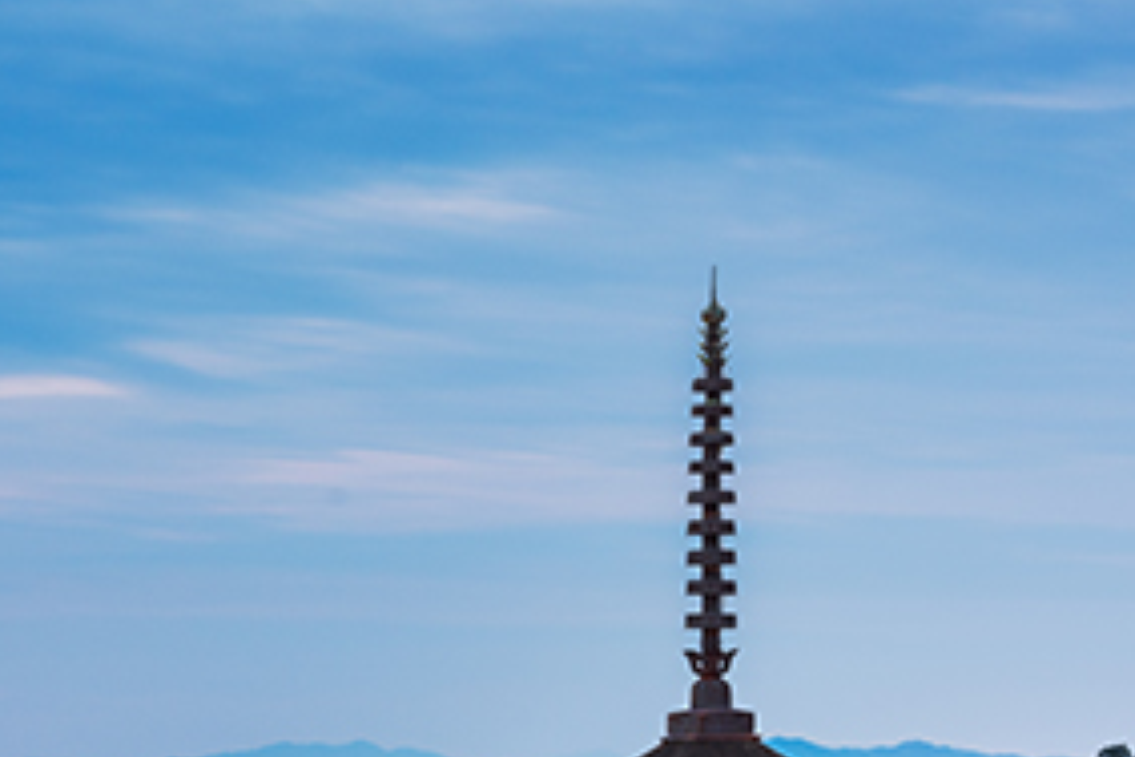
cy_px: 890
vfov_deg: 11.3
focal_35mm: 119
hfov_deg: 17.1
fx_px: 3752
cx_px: 250
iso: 64
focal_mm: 42
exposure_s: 30
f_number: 11
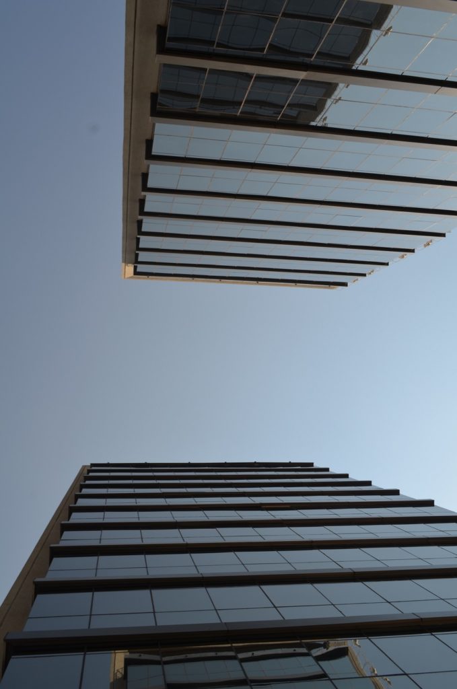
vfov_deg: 57.3
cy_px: 344
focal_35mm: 33
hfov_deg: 39.8
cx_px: 228
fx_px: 631
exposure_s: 1/320
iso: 100
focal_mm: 22
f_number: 9
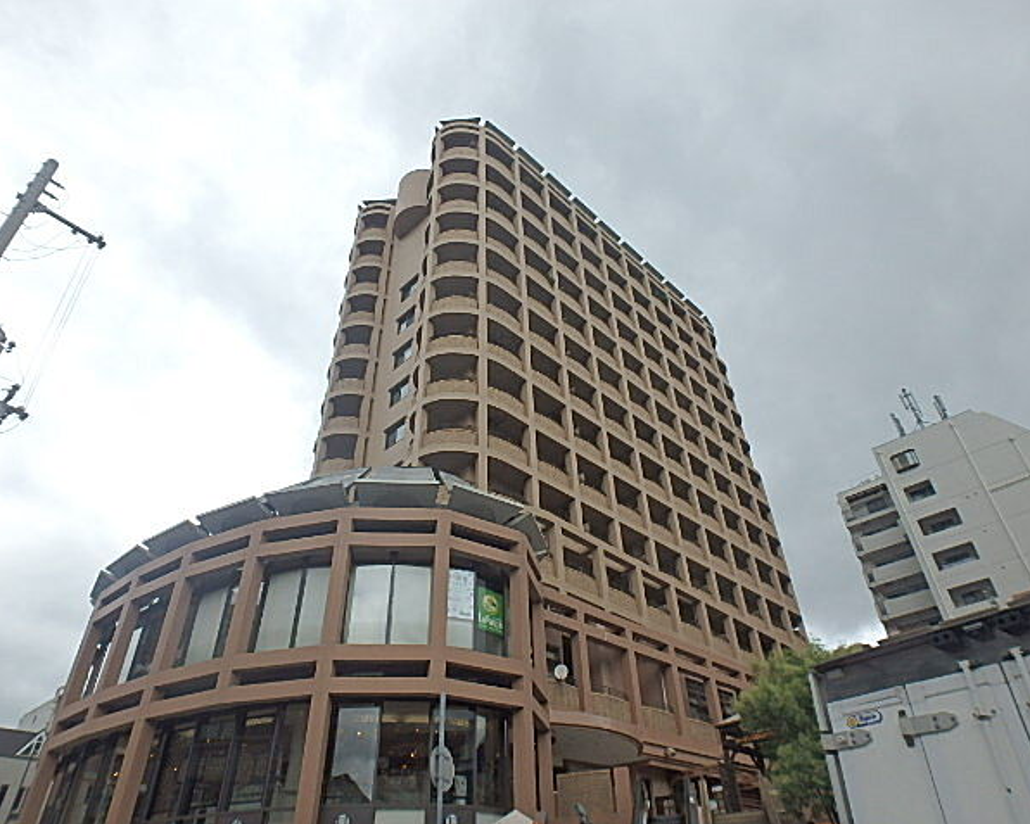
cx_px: 510
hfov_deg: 75.0
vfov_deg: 63.1
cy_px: 411
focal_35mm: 22
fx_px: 671
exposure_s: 1/1000
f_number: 3.5
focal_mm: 3.7
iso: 125
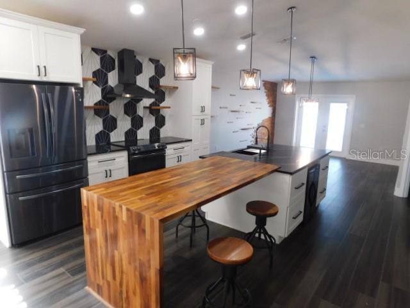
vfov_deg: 58.9
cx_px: 205
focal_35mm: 23
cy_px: 154
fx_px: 272
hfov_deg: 73.9
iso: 200
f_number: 3
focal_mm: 4
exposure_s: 1/30
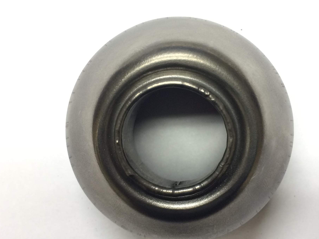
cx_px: 191
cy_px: 124
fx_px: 479
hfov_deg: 36.7
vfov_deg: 28.0
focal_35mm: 52
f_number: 2.2
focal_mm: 4.15
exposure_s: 1/33
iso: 50
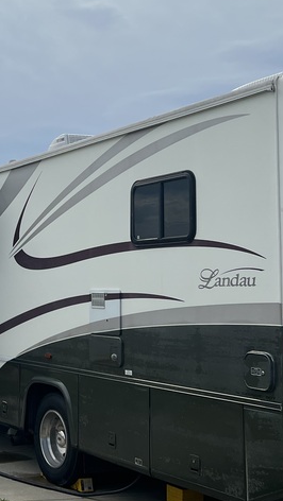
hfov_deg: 19.4
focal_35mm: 60
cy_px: 191
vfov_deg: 34.7
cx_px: -13
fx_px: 799
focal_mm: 5.7
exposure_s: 1/6211
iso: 50
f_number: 1.5
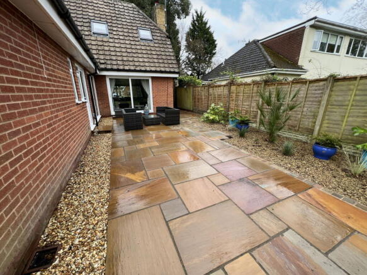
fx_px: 138
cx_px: 184
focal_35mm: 13
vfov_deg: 89.9
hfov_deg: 106.2
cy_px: 138
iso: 50
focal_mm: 1.57
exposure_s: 1/99
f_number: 1.8
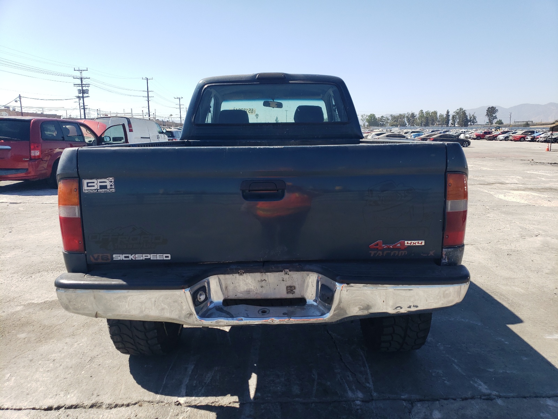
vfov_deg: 53.1
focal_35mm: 26
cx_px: 279
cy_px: 210
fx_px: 419
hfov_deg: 67.3
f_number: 1.5
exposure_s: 1/2000
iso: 50
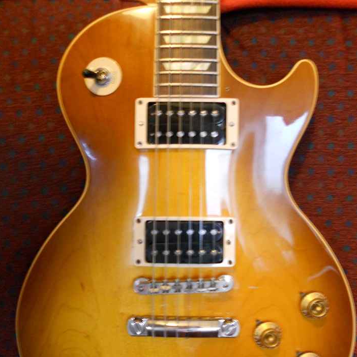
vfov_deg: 48.0
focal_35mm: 34
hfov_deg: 48.4
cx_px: 189
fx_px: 397
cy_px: 222
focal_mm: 4.9
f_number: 3.2
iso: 400
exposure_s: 1/5
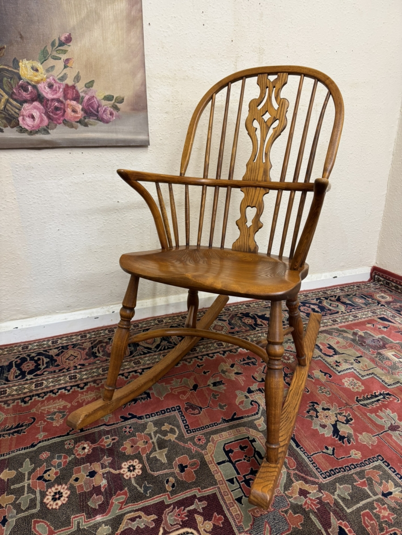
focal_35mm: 24
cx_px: 201
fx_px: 372
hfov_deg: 56.8
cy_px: 268
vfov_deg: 71.6
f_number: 1.78
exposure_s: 1/50
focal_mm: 6.76
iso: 125
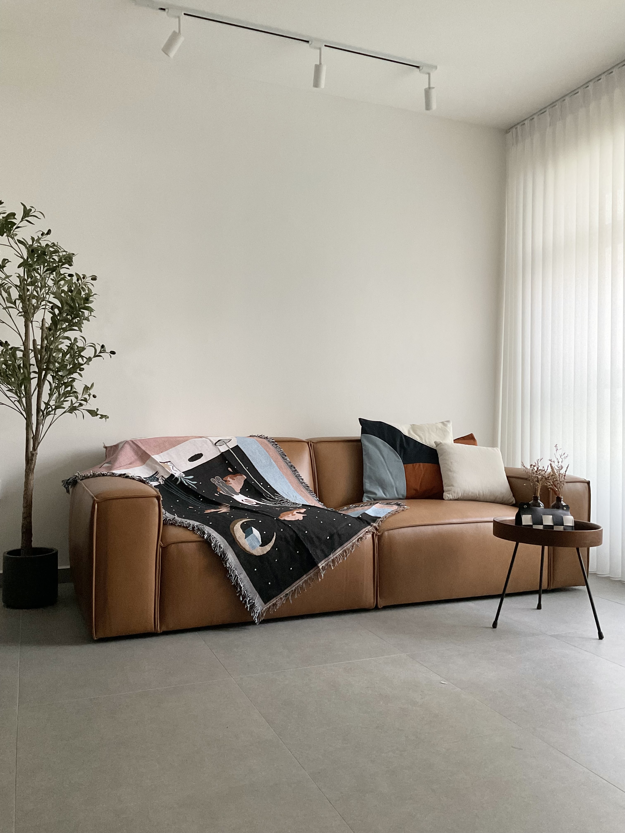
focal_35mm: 29
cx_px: 312
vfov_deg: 61.7
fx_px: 698
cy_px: 416
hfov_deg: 48.2
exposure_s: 1/60
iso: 160
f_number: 1.8
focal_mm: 3
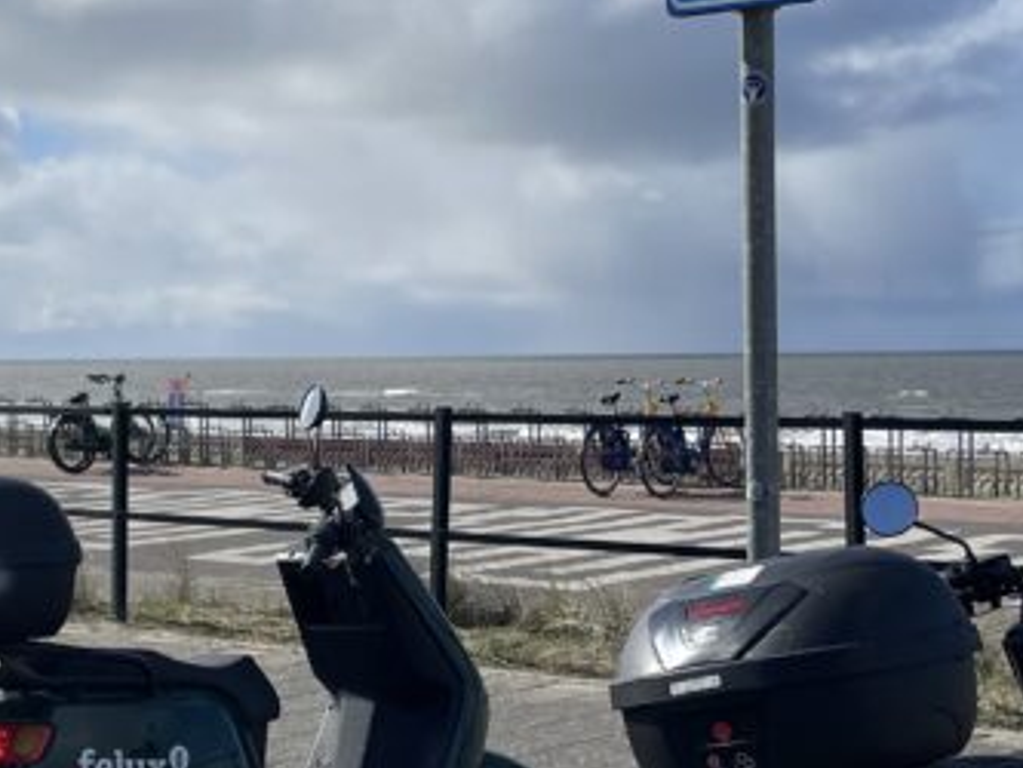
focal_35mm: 80
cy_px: 476
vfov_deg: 18.4
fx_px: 2365
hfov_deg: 24.4
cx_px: 485
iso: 32
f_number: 1.6
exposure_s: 1/6135
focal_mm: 4.2
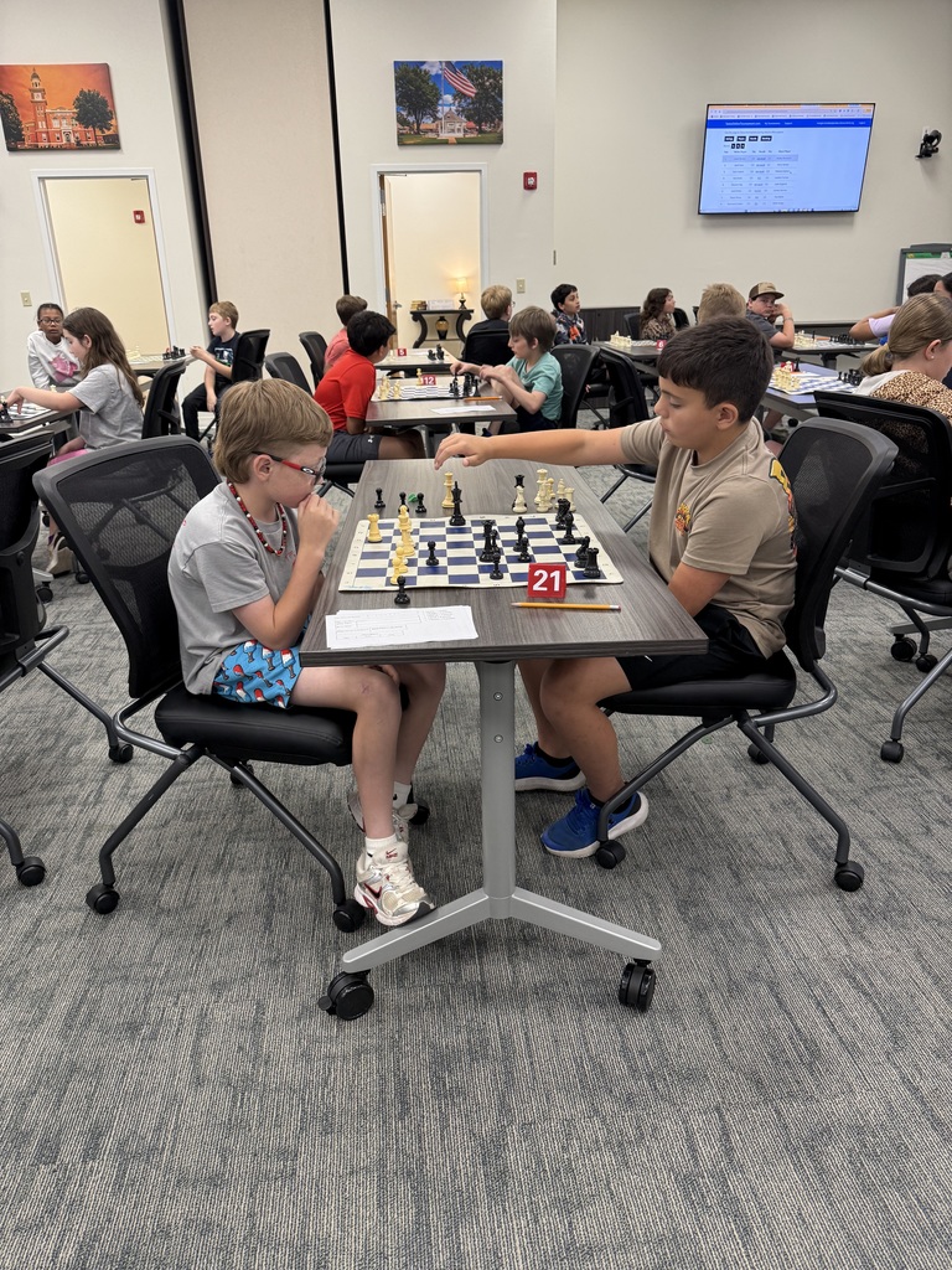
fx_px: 880
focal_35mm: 24
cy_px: 635
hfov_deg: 56.8
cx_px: 476
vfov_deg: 71.6
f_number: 1.78
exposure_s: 1/60
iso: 200
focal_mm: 6.76
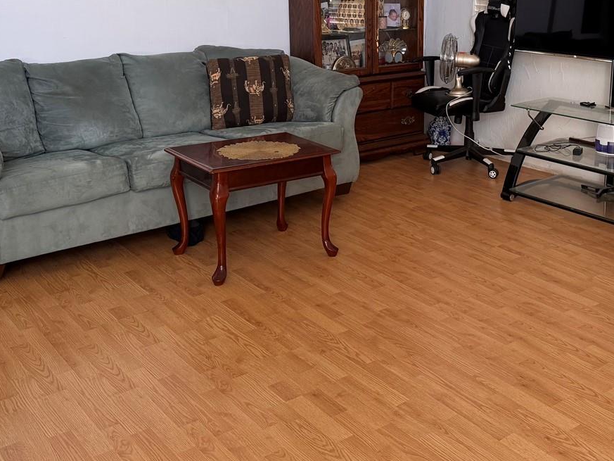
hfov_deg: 42.2
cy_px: 102
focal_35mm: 44
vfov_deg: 32.1
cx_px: 423
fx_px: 781
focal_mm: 6.76
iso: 200
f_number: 1.78
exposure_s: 1/82
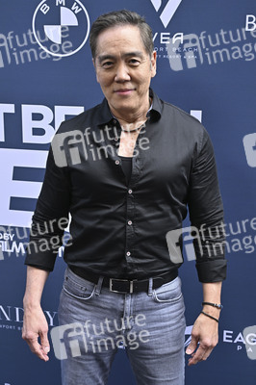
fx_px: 513
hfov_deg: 28.0
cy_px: 192
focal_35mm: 48
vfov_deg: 41.1
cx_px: 128
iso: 800
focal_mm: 48
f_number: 7.1
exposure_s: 1/320
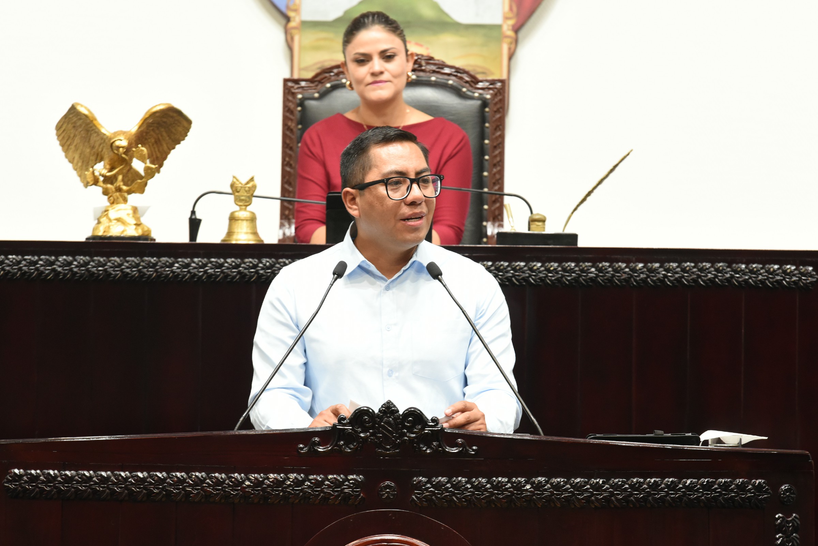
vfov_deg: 6.9
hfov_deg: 10.3
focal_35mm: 200
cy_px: 273
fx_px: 4546
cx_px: 409
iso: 2500
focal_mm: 200
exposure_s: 1/60
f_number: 7.1
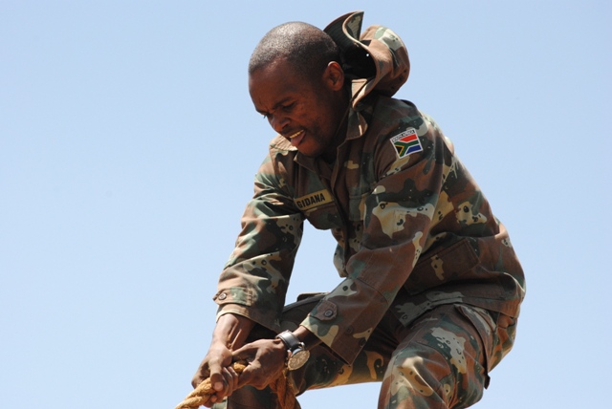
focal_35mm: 183
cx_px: 306
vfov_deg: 7.5
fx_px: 3114
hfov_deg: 11.2
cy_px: 204
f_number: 9
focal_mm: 122
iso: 800
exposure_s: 1/1250
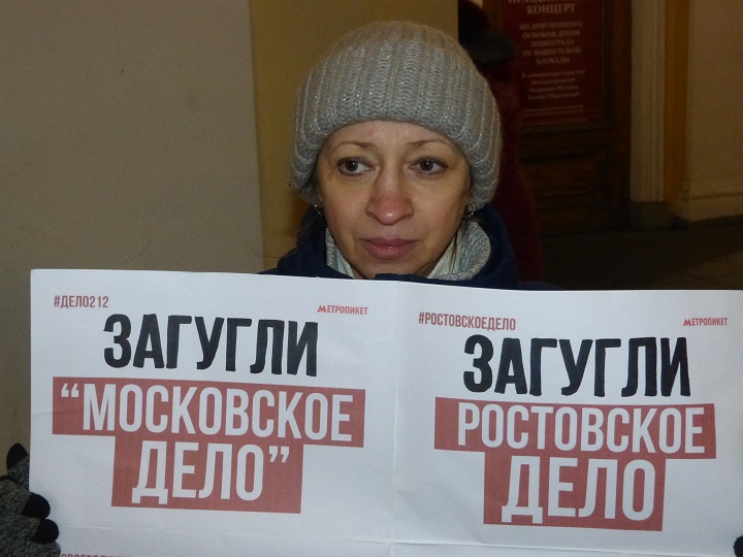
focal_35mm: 52
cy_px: 278
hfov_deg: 36.8
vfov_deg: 28.0
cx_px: 372
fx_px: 1116
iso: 800
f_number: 3.2
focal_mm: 9.2
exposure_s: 1/60
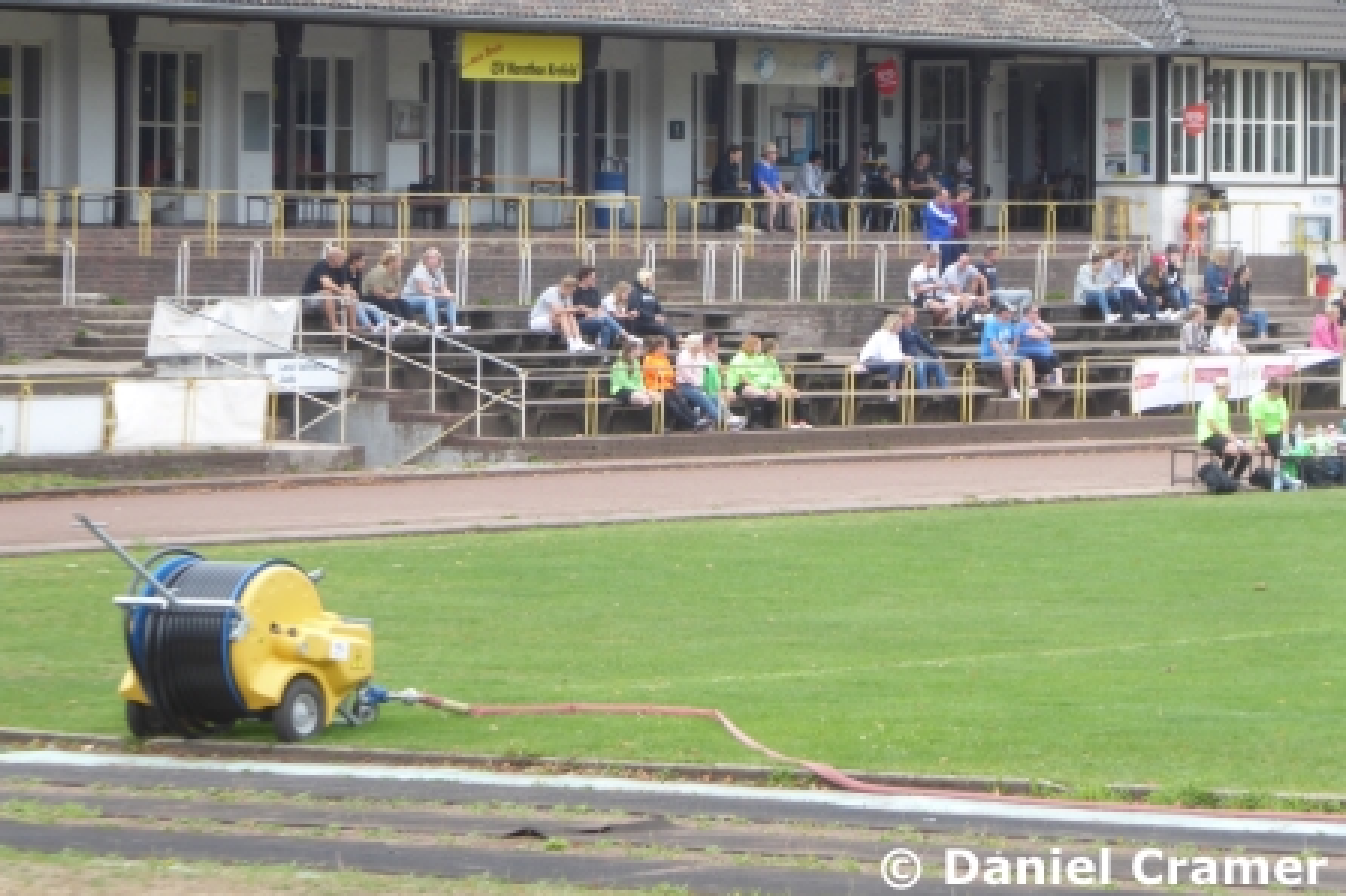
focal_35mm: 210
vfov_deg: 6.5
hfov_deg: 9.8
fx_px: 7848
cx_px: 673
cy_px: 392
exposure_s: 1/80
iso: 80
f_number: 5.6
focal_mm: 35.8
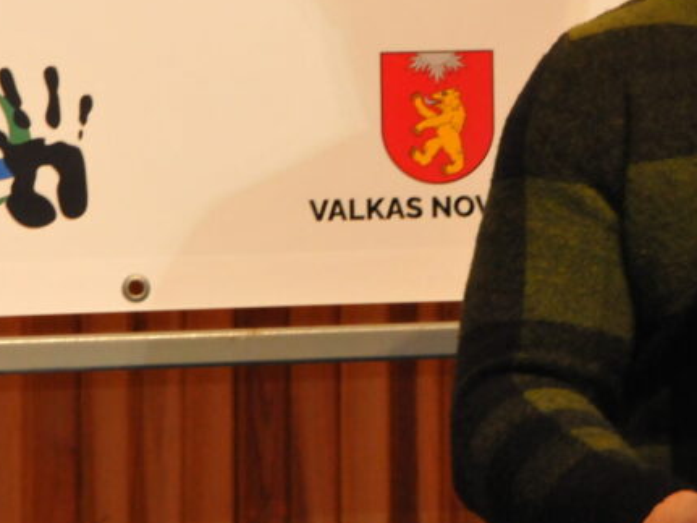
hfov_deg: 5.5
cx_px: 648
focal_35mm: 359
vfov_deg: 4.1
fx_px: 7229
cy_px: 126
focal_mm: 105
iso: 3200
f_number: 9
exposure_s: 1/100
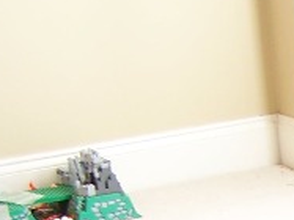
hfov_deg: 10.9
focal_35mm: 163
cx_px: 607
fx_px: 1384
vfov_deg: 8.7
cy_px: 398
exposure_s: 1/30
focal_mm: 6.3
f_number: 2.8
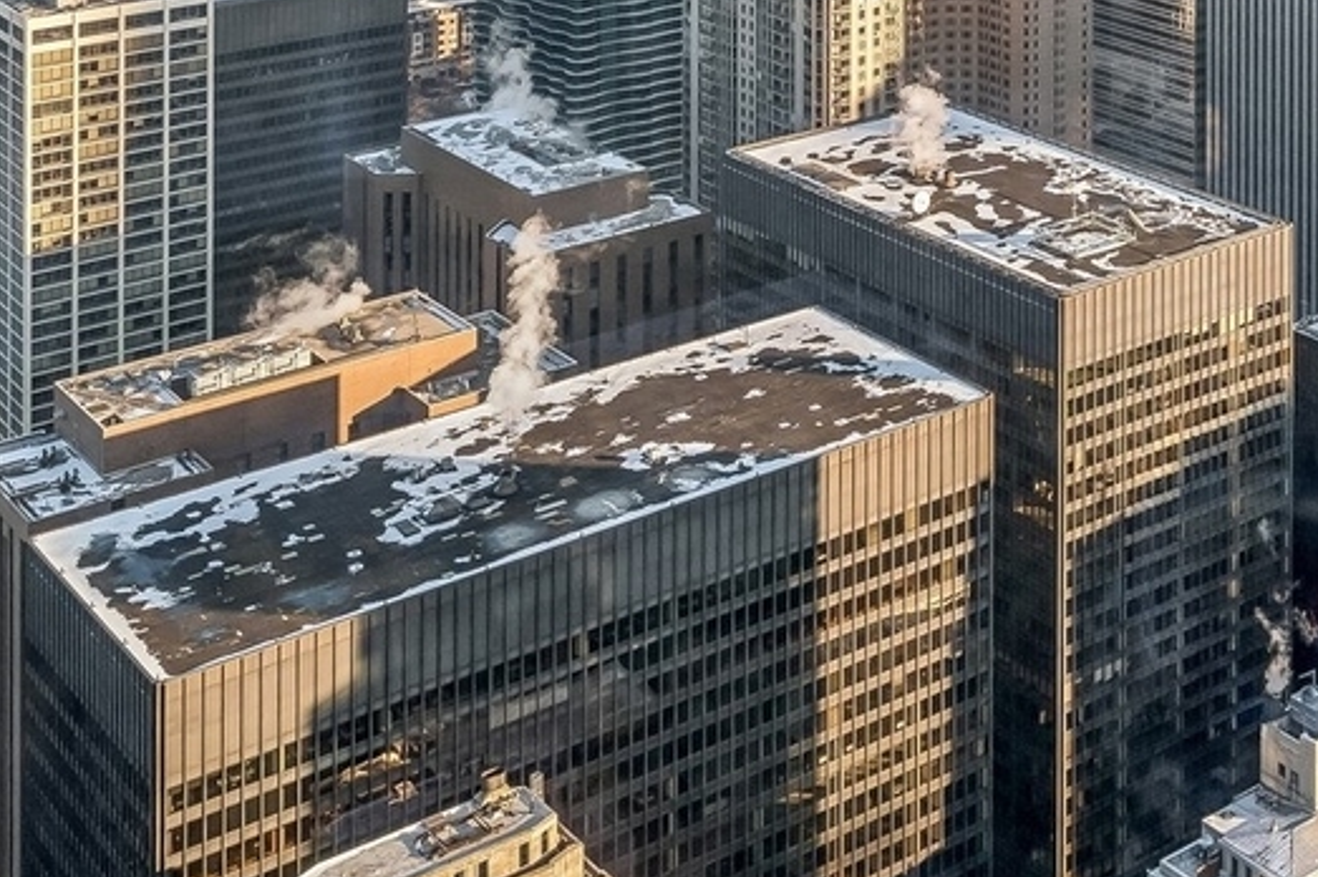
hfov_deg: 29.3
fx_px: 2215
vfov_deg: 19.7
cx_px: 1507
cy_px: -406
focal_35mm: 61
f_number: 9.5
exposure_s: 1/125
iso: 200
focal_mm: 19.5
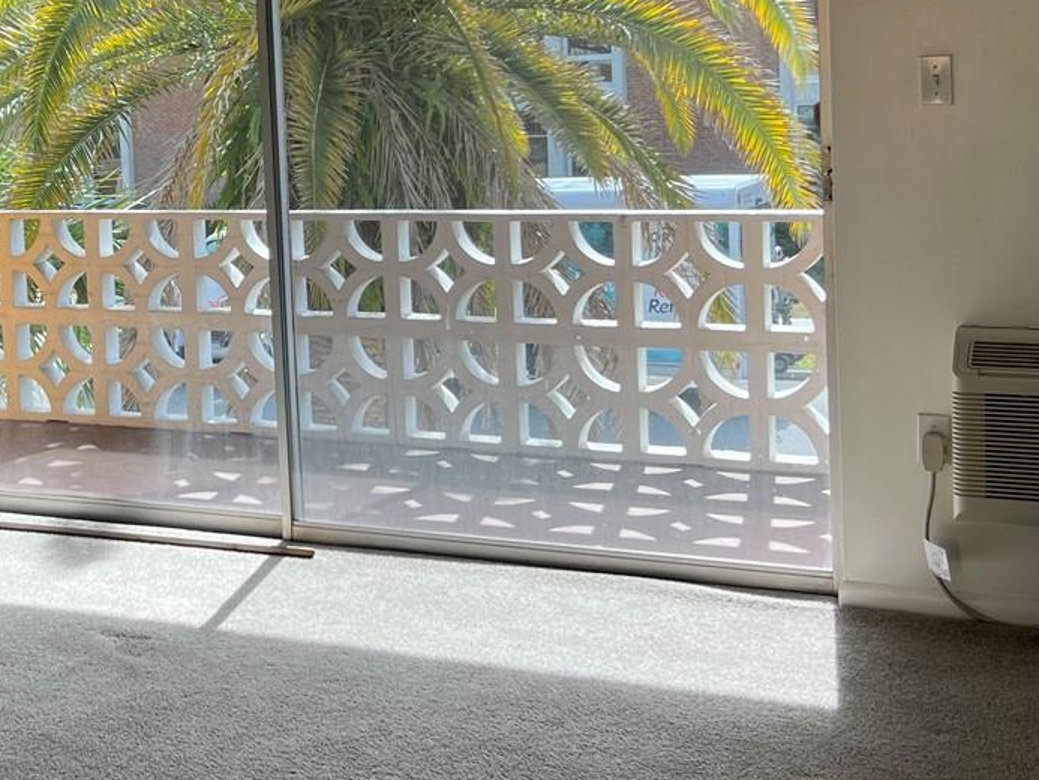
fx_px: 1801
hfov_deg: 31.4
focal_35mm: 60
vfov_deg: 24.1
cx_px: 219
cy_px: 188
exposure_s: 1/775
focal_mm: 5.7
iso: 50
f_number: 1.5
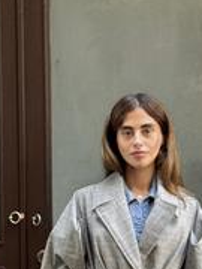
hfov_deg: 10.4
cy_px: 318
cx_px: 114
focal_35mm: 142
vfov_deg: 13.5
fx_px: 1105
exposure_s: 1/50
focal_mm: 6.76
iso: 64
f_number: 1.78
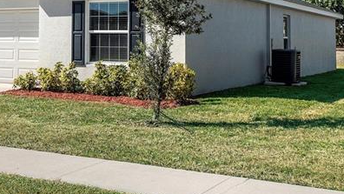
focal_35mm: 65
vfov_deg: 18.1
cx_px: 89
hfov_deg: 31.8
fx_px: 593
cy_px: 2
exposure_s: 1/40
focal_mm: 16
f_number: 4
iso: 160
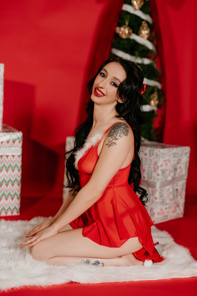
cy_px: 148
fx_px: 410
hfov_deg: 27.0
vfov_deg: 39.6
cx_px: 98
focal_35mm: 50
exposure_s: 1/200
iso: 640
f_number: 2.2
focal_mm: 50
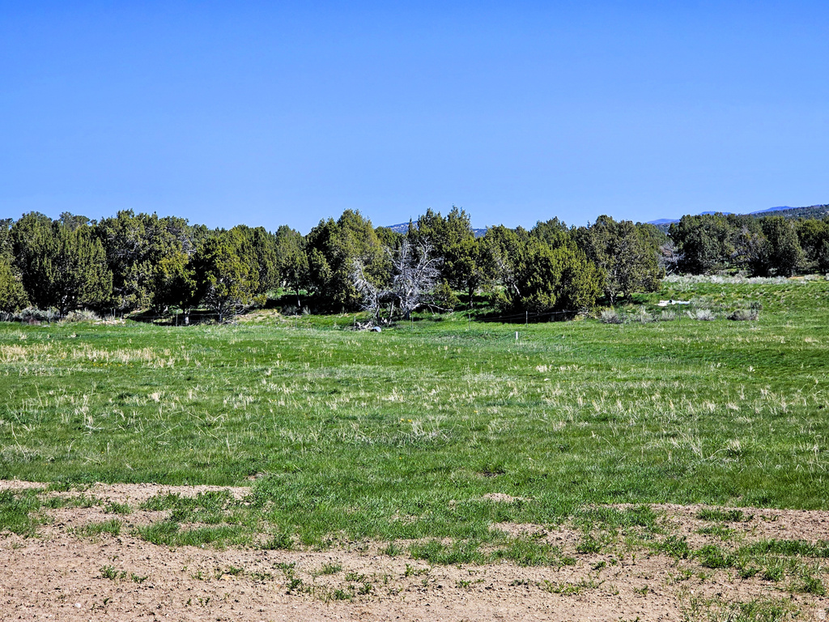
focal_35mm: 69
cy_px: 311
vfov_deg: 21.3
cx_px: 414
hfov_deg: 28.2
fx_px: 1652
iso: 50
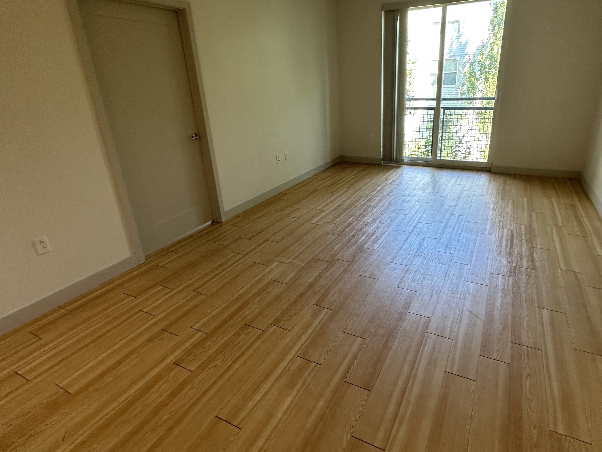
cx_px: 334
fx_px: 348
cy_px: 209
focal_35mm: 20
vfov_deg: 65.9
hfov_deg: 81.4
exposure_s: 1/120
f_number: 2.2
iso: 200
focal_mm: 2.22
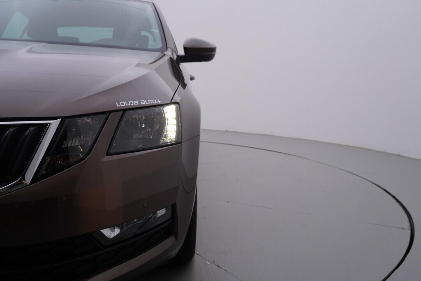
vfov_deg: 36.9
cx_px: 210
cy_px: 140
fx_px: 421
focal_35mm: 36
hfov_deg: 53.1
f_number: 4.5
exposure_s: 1/100
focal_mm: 24
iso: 125
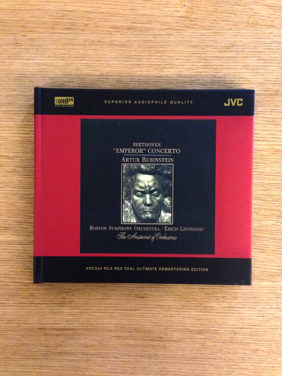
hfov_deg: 42.9
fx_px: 358
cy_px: 188
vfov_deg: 55.4
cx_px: 141
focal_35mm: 33
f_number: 2.4
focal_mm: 4.12
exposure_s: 1/15
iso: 800
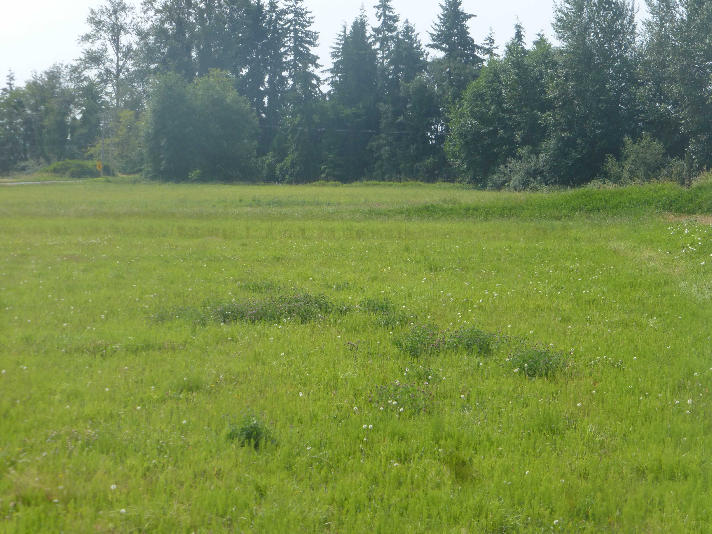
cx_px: 356
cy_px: 267
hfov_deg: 23.0
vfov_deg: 17.4
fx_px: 1748
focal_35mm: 85
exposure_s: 1/400
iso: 100
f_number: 5.2
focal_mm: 15.1
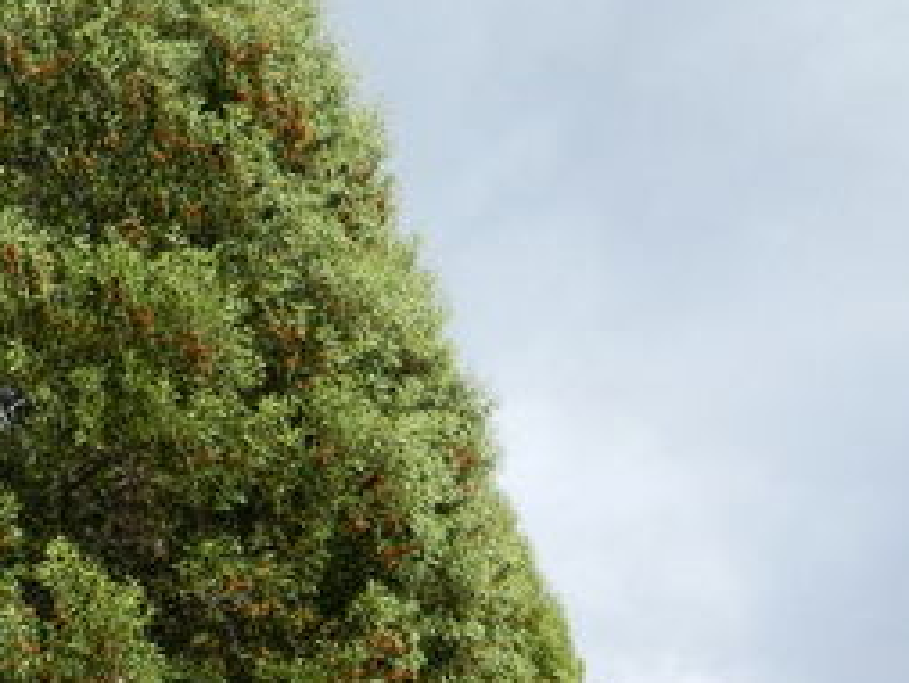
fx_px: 2075
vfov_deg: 17.5
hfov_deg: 24.2
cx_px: 154
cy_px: 891
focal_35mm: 79
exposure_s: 1/800
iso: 80
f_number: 3.1
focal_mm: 4.5
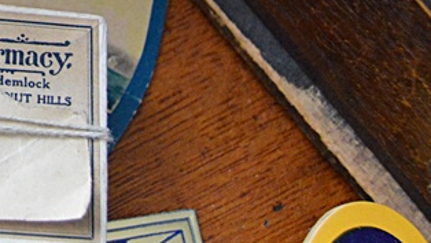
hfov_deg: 19.1
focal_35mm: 100
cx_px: -185
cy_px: -134
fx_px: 1143
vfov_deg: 11.6
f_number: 3.5
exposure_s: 1/60
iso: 3200
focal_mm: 20
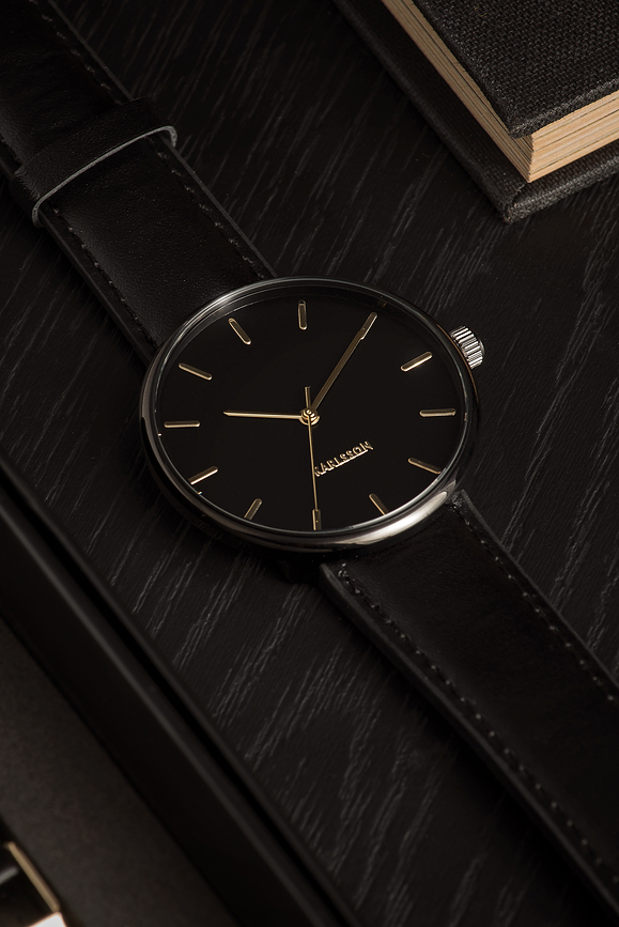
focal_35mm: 200
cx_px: 310
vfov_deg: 10.3
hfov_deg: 6.9
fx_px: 5152
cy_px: 464
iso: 50
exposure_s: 1/125
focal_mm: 200
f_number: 13
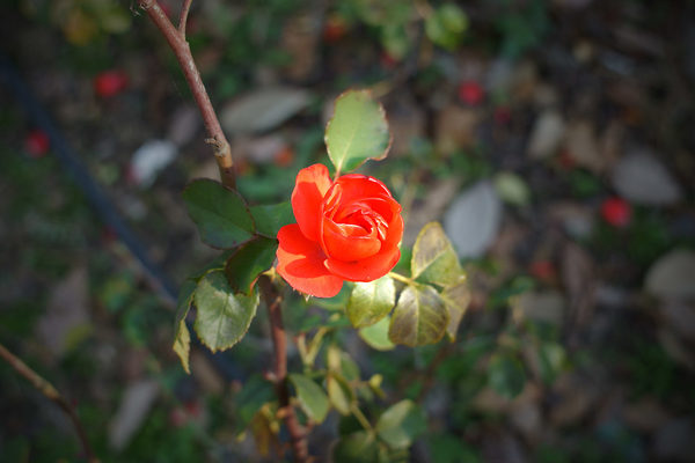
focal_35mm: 36
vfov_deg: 36.9
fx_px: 695
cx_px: 348
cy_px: 232
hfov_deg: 53.1
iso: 160
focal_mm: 24
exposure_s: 1/160
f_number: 5
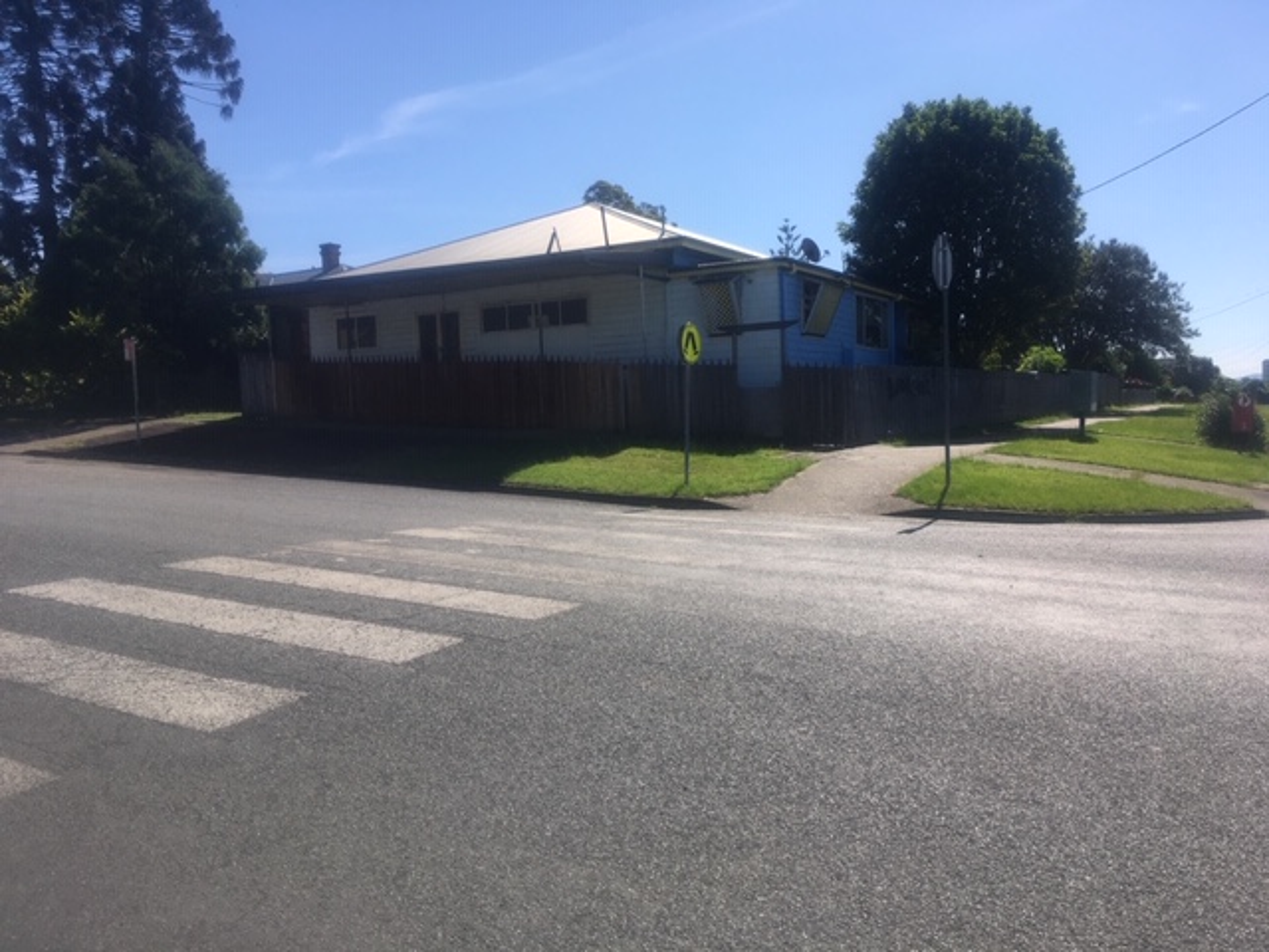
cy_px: 476
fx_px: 1063
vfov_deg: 48.2
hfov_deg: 61.7
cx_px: 634
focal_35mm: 29
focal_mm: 4.15
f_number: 2.2
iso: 25
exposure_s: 1/1923
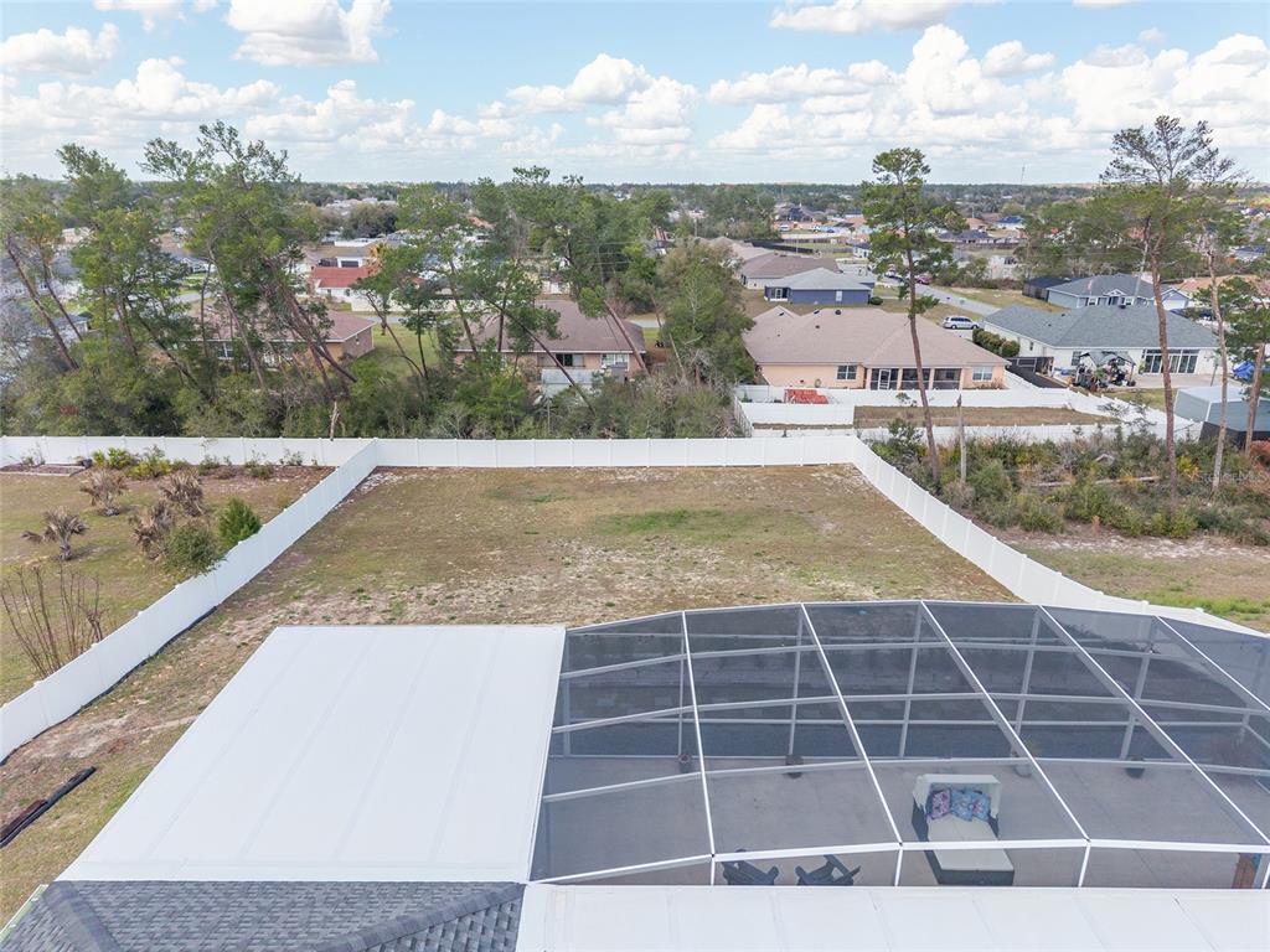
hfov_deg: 71.6
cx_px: 635
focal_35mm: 24
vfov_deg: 56.8
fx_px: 881
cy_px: 476
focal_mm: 8.67
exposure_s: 1/3200
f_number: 1.8
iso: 270
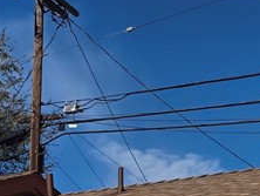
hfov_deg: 18.4
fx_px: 797
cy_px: 288
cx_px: 70
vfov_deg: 13.3
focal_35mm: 106
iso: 40
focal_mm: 6.25
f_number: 1.7
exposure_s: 1/7944
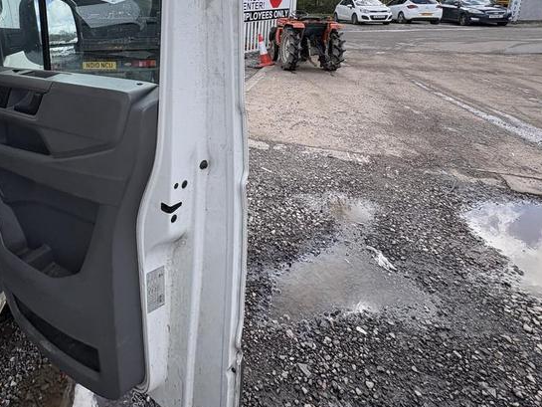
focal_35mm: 23
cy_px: 80
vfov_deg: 54.7
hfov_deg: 71.2
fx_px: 360
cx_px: 171
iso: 40
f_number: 2.2
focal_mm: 2.22
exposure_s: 1/734
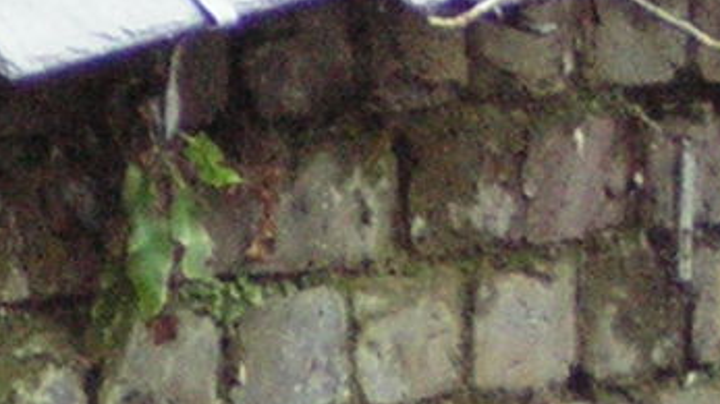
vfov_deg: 2.2
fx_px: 10364
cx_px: -419
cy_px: -21
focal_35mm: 543
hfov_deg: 4.0
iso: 200
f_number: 4.7
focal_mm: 14.1
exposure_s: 1/28.7
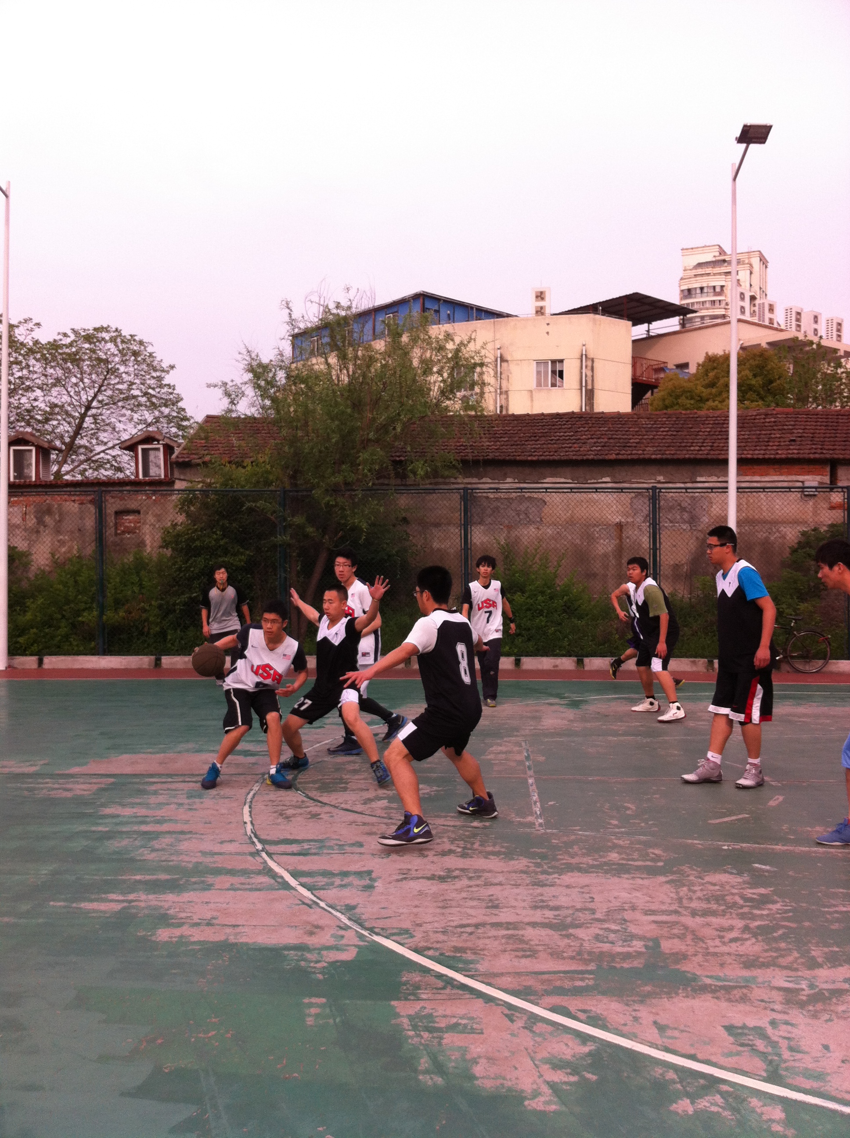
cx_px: 425
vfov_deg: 52.7
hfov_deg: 40.6
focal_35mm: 35
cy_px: 569
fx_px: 1149
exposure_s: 1/616
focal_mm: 3.85
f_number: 2.8
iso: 80
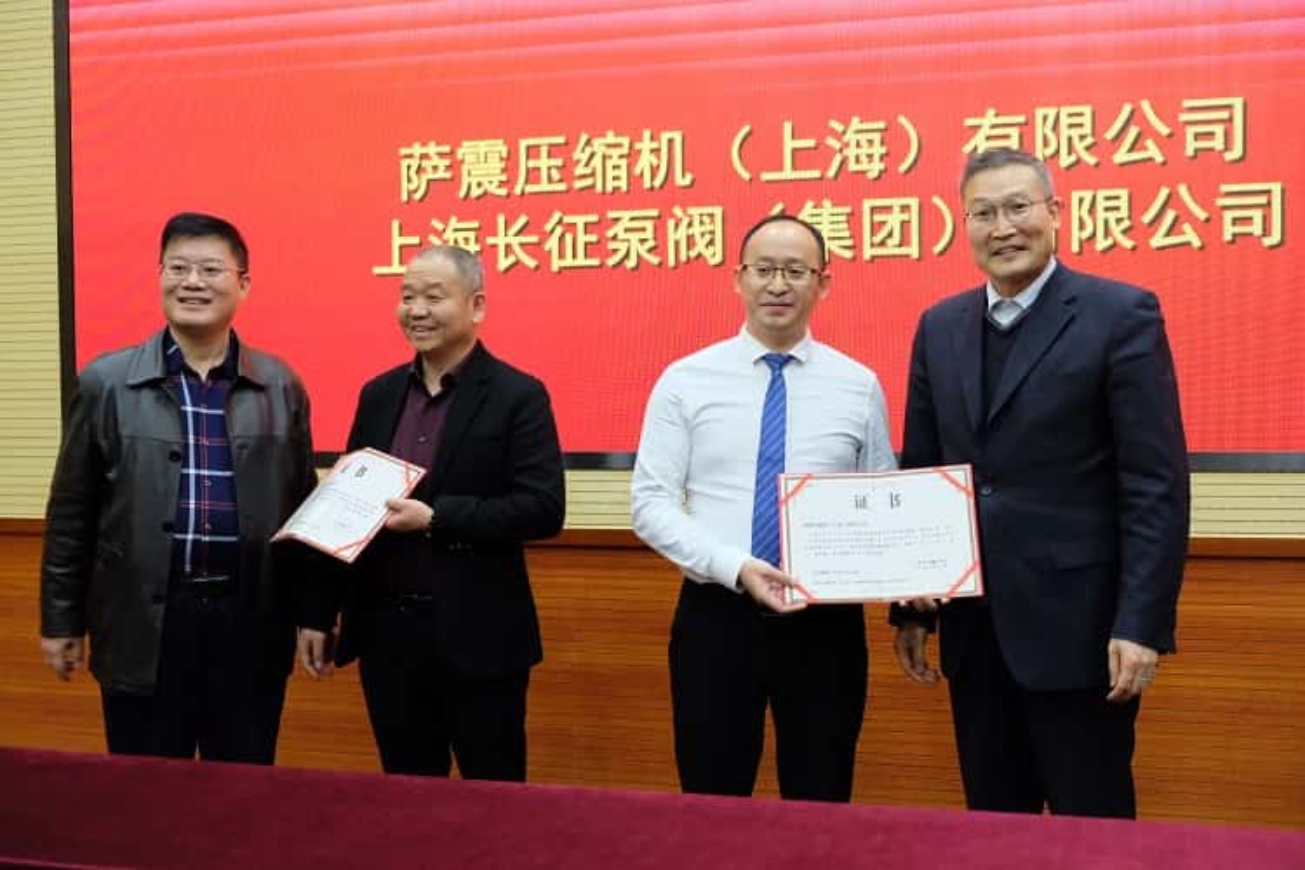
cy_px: 435
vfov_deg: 31.9
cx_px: 652
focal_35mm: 42
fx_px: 1522
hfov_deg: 46.4
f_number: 3.2
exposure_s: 1/80
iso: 6400
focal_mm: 27.7
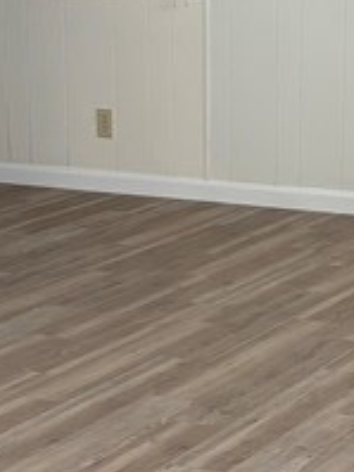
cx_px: 254
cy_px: 463
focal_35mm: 134
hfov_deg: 11.0
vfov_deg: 14.5
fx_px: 1829
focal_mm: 5.96
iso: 100
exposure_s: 1/122
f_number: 1.6
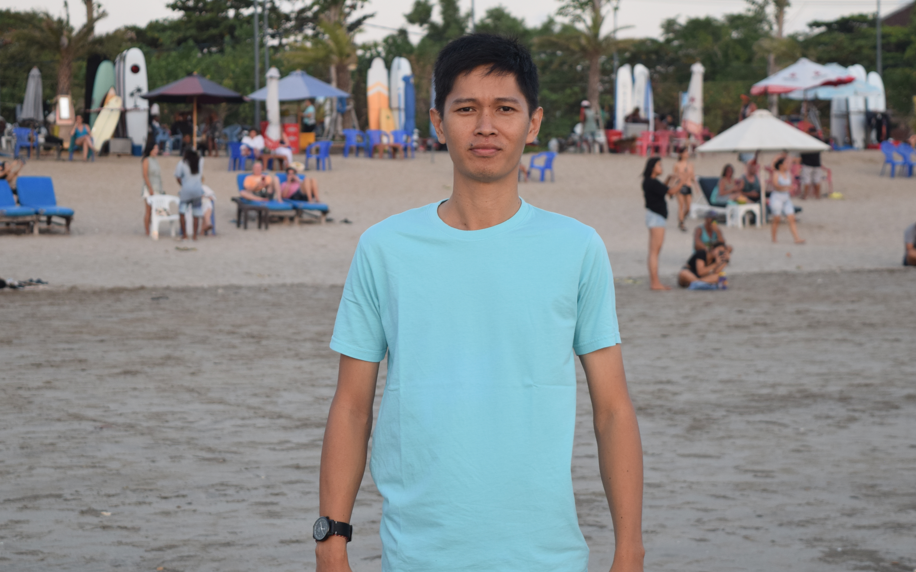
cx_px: 439
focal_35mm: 92
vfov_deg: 14.3
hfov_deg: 22.7
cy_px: 308
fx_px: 2286
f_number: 5.6
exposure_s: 1/100
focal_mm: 55
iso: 400
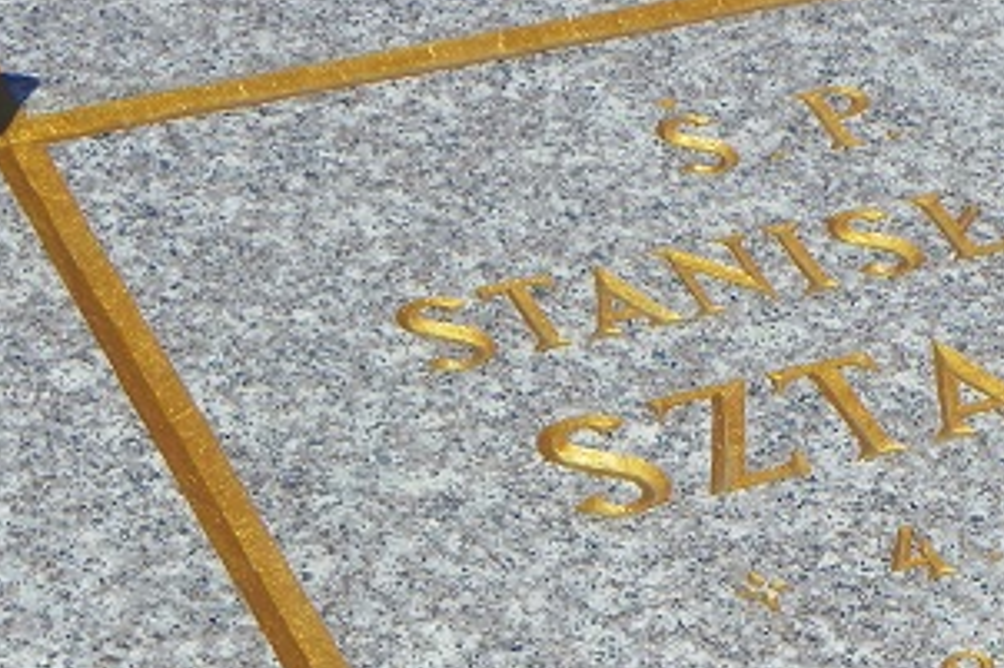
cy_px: 625
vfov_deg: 9.1
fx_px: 4181
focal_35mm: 150
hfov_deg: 13.5
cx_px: 938
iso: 64
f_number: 5.6
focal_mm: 12.1
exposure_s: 1/400
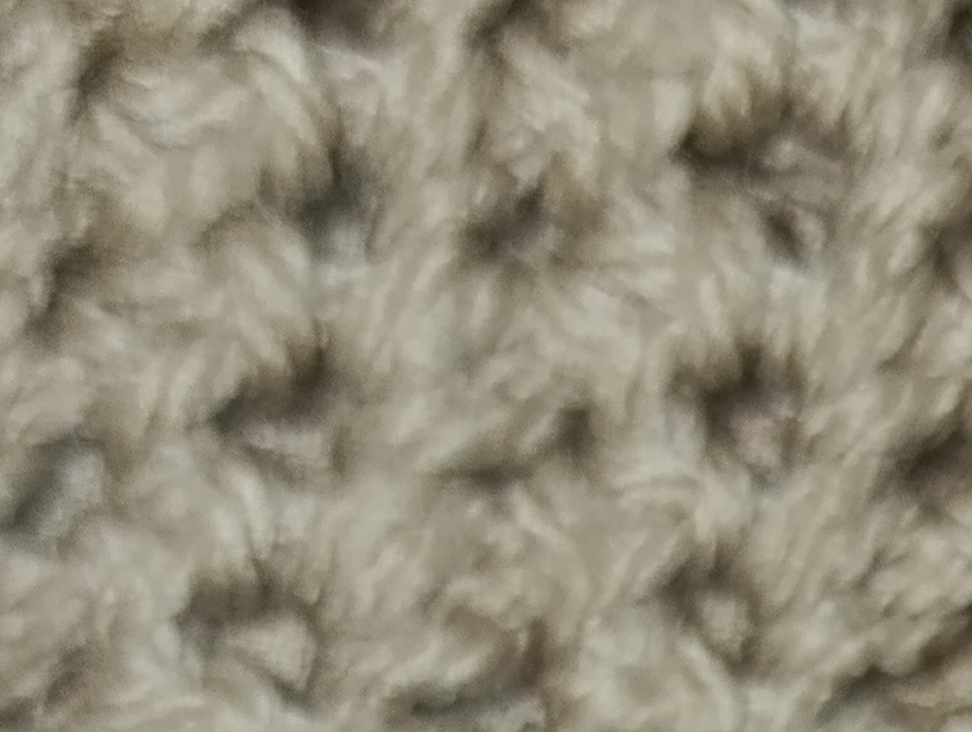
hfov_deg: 15.4
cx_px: 1259
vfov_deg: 10.8
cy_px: 1589
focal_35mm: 122
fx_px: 3431
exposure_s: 1/100
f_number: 1.6
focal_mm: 6.14
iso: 200
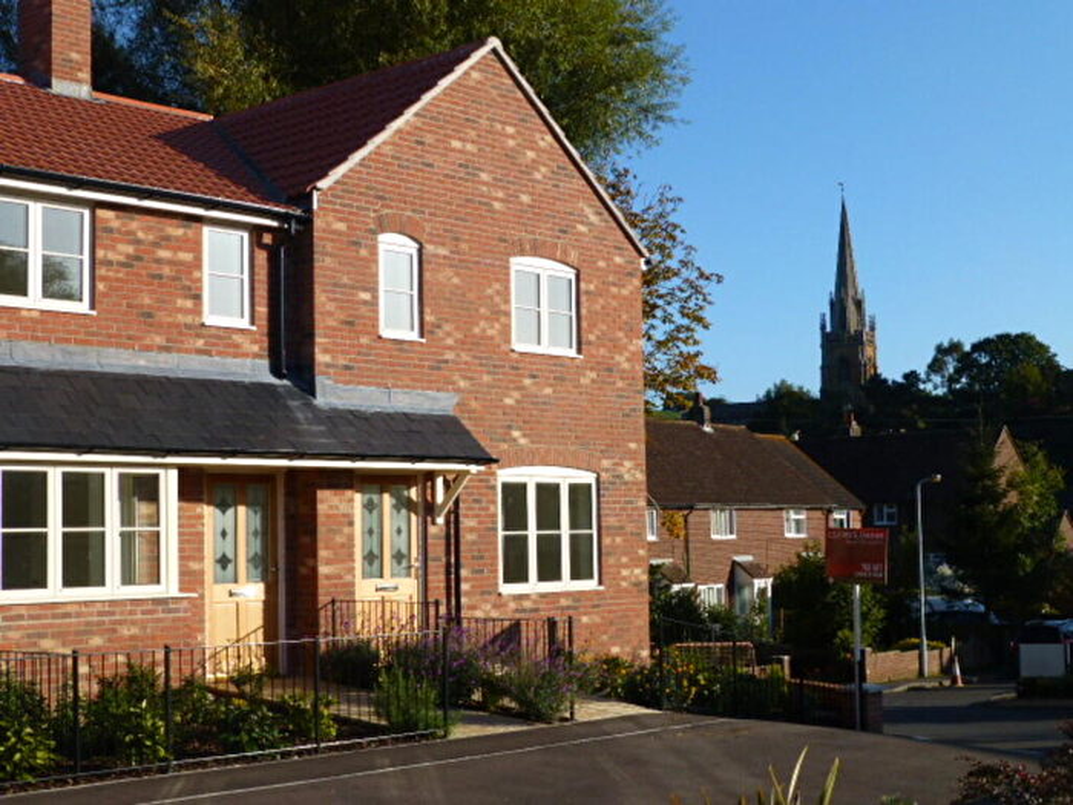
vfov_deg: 25.7
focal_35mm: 57
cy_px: 402
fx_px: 1767
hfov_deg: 33.8
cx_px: 536
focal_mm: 9.7
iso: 100
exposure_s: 1/640
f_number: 4.6
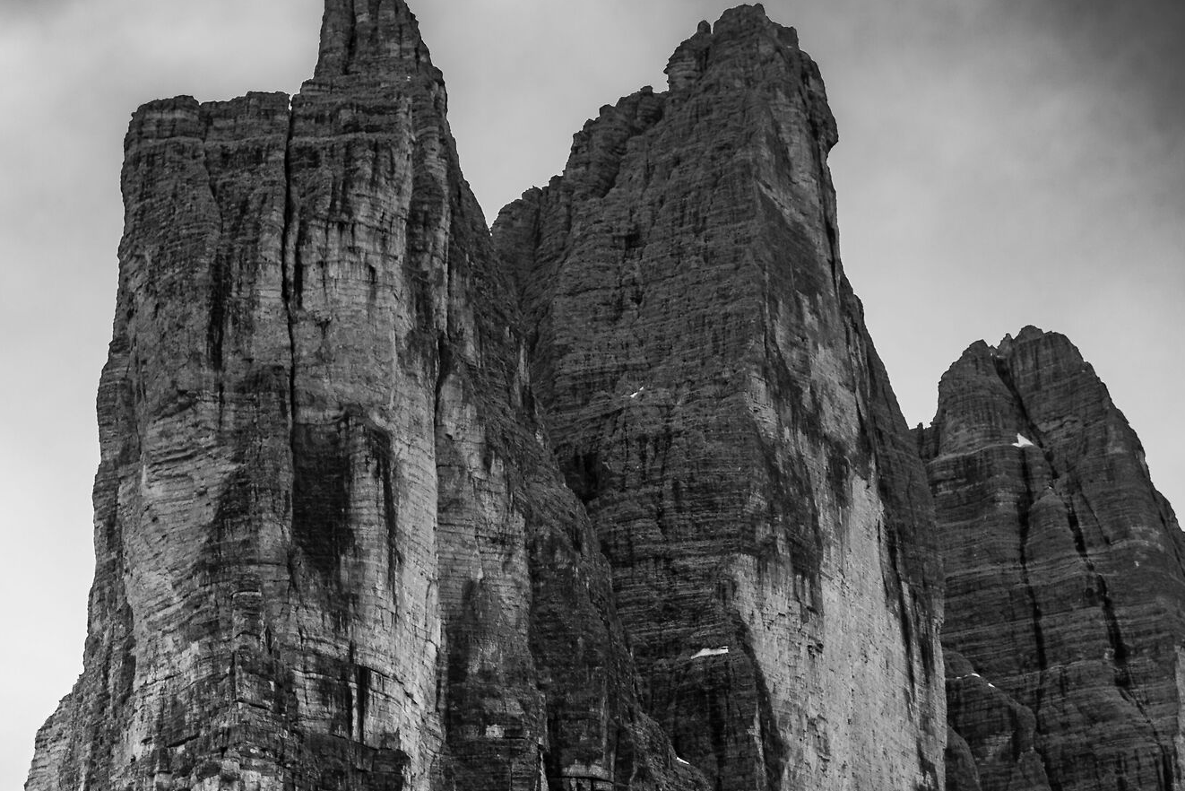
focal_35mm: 49
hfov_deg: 40.2
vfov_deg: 27.1
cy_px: 611
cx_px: 709
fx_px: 1613
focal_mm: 18
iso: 100
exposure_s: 1/1600
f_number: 4.5
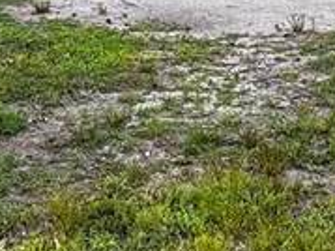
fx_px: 967
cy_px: -127
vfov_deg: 13.9
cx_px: 299
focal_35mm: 100
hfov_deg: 19.3
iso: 40
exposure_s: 1/139
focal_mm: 2.22
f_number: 2.2
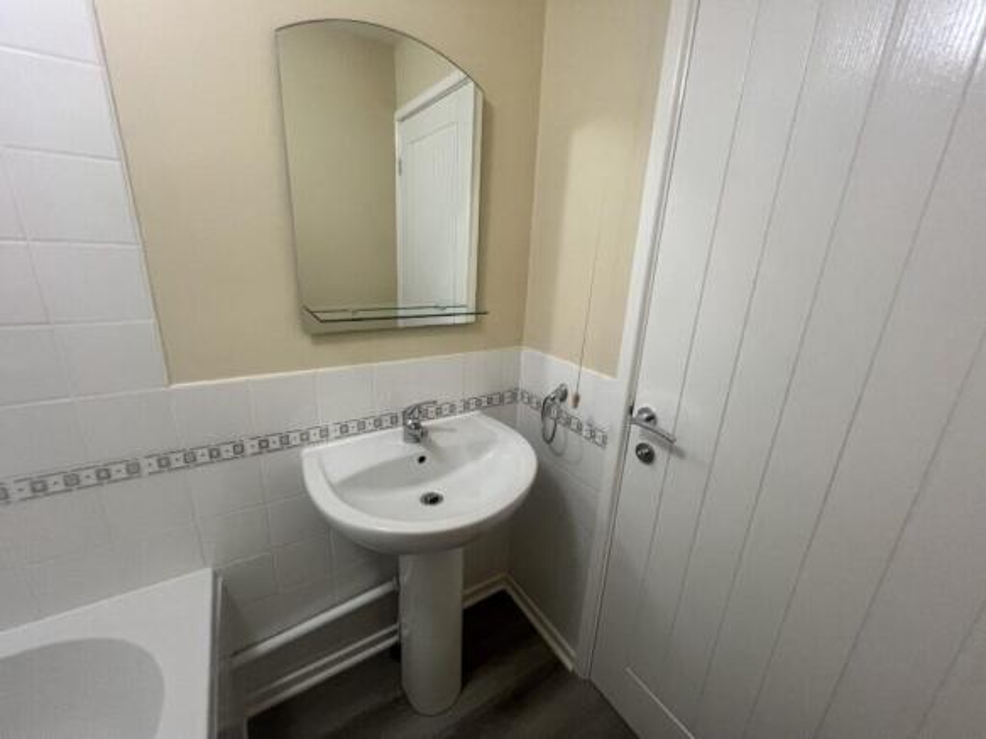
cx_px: 493
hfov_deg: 106.2
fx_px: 370
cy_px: 370
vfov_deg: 89.9
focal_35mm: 13
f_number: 1.8
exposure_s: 1/50
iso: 160
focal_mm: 1.57
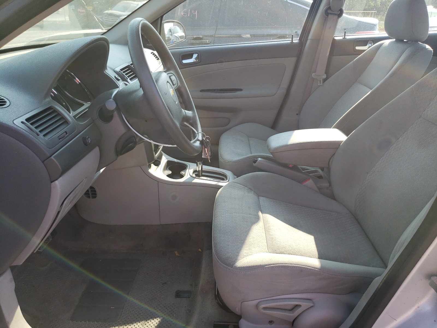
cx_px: 218
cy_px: 164
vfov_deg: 53.1
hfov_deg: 67.3
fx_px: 328
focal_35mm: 26
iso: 50
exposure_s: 1/526
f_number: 1.5
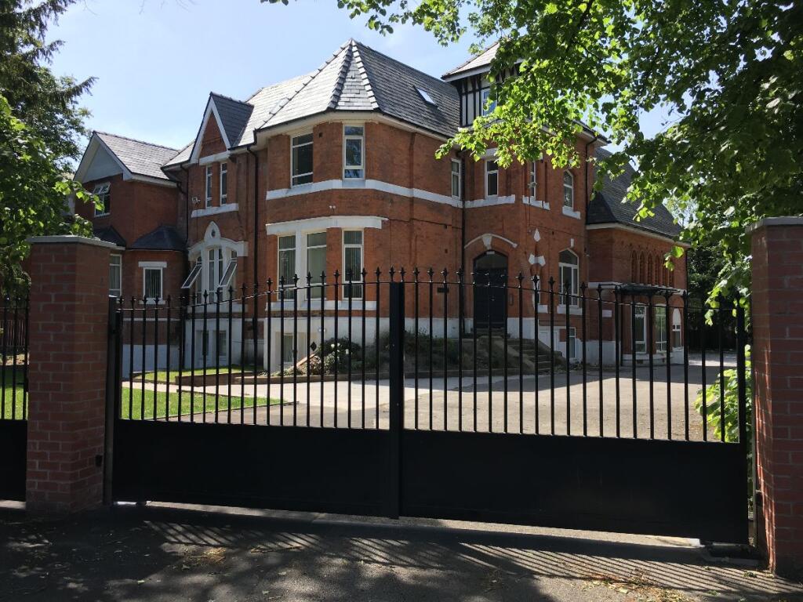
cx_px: 402
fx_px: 673
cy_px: 301
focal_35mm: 29
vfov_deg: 48.2
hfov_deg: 61.7
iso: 25
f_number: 2.2
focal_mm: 4.15
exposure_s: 1/610
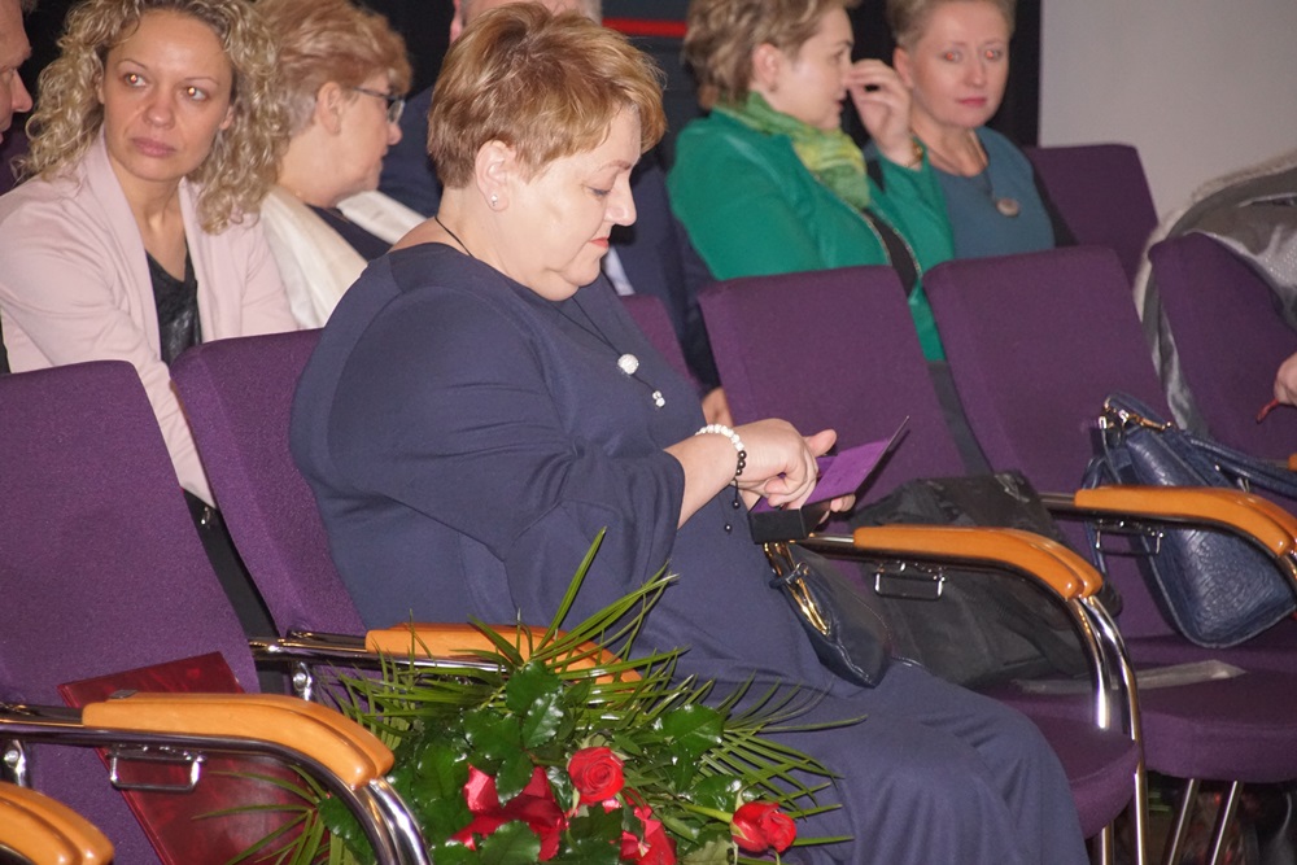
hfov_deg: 10.2
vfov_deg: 6.8
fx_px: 7296
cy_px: 432
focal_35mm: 202
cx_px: 648
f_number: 5.6
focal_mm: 135
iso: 3200
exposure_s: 1/60
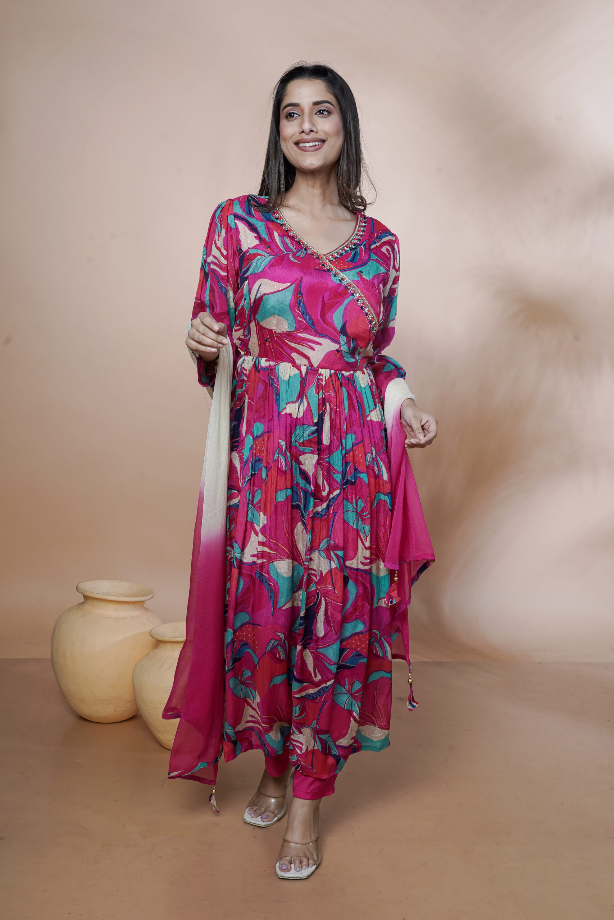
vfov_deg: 48.5
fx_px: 1023
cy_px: 460
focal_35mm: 40
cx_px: 307
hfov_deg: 33.4
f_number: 13
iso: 125
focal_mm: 40
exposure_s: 1/125
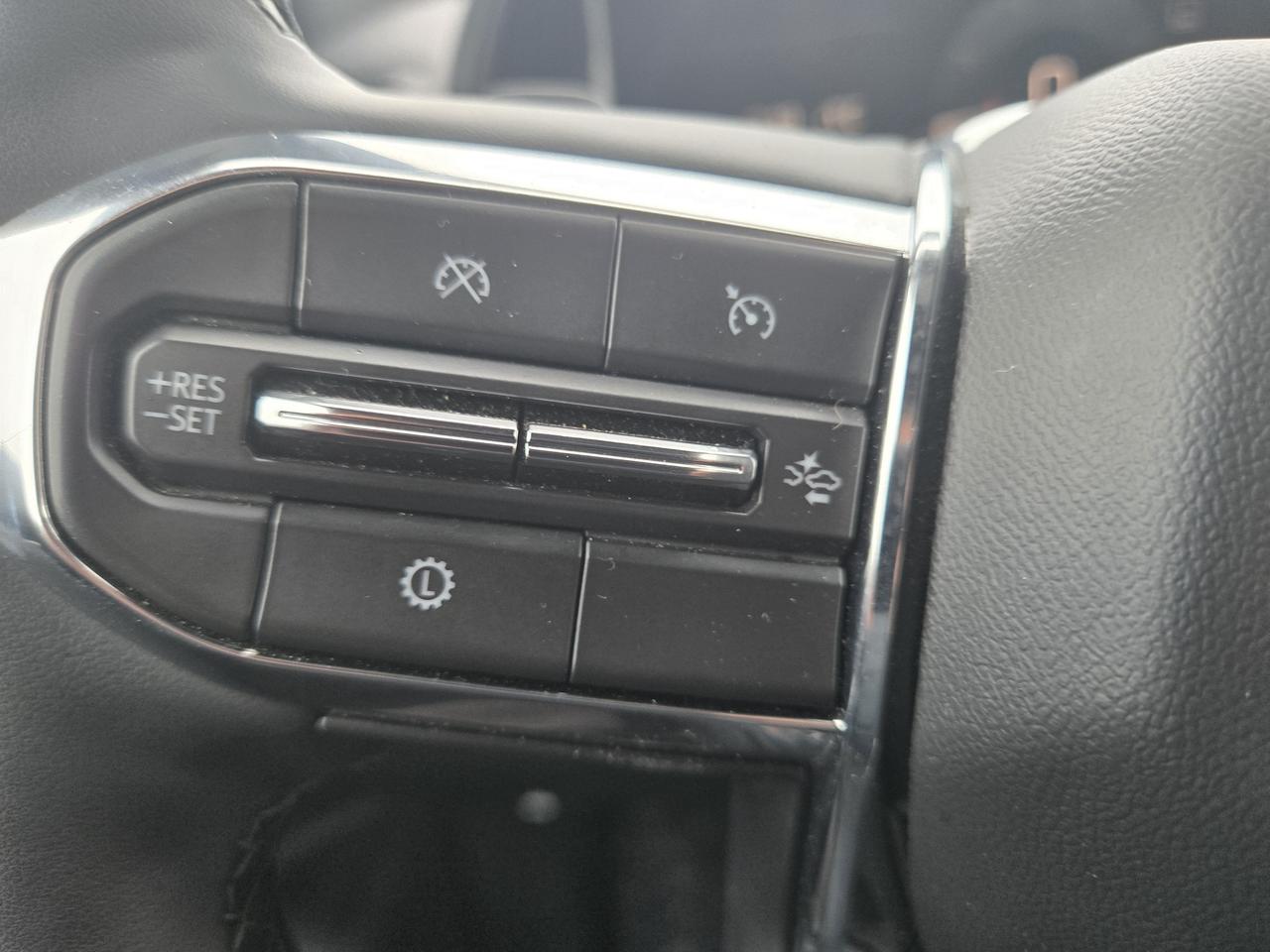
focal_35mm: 23
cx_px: 635
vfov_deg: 58.9
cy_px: 476
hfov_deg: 73.9
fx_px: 844
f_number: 1.8
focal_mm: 5.4
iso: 200
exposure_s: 1/180
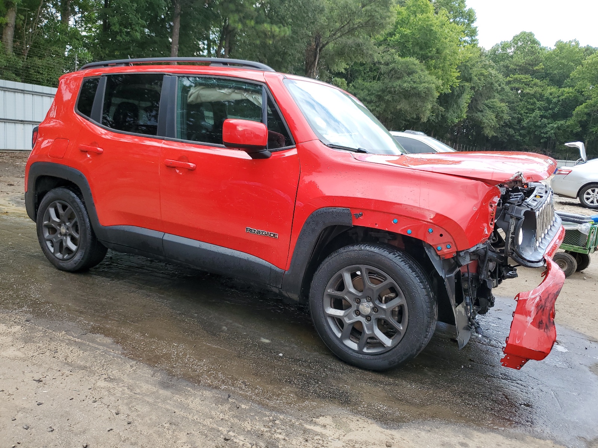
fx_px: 449
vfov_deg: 53.1
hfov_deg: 67.3
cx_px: 299
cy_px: 224
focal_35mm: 26
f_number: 1.5
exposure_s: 1/263
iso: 50
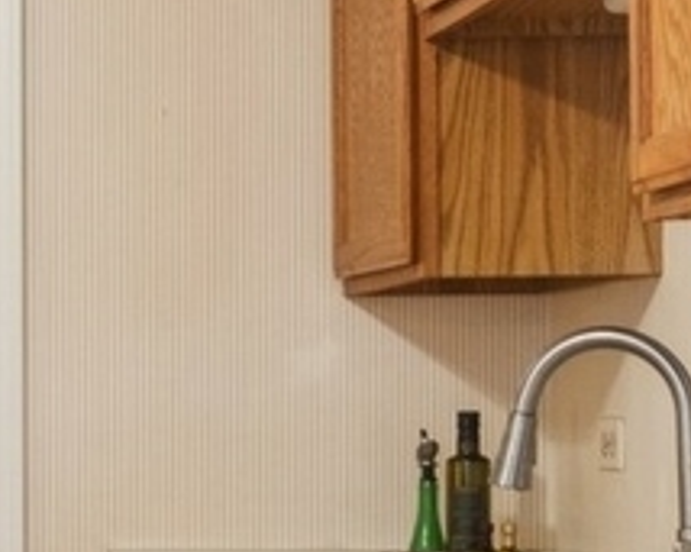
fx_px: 2617
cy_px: 494
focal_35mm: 128
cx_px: -313
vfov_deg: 12.0
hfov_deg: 14.2
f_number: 8
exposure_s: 1/4
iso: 200
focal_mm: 12
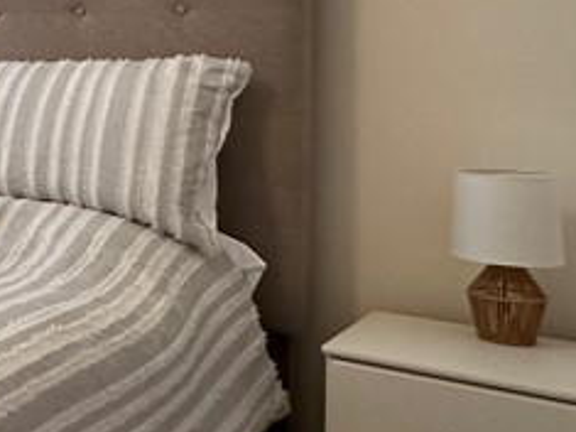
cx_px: -385
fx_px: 1015
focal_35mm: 61
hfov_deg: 22.7
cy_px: 69
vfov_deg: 23.5
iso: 320
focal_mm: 2.22
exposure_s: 1/60
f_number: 2.2
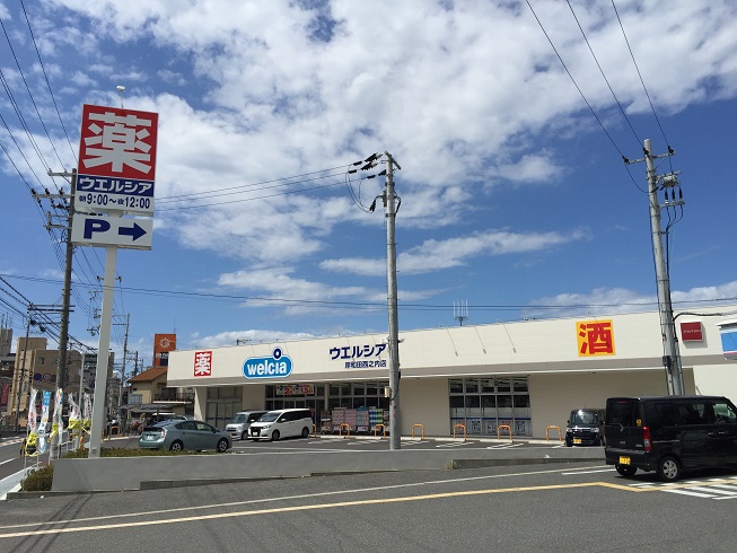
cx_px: 368
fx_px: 618
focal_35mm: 29
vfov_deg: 48.2
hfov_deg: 61.7
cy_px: 276
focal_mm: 4.15
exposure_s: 1/4405
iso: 32
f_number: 2.2
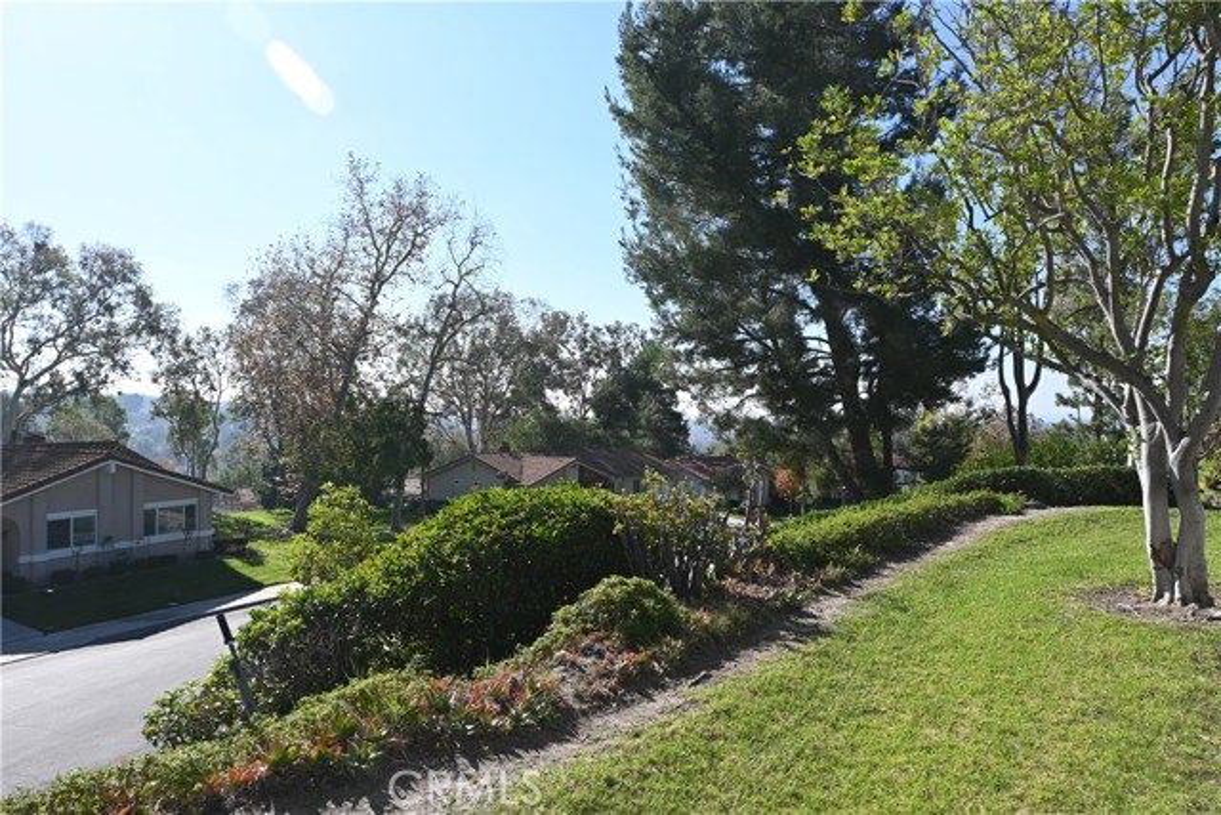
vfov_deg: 51.8
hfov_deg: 72.0
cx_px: 610
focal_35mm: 25
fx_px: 840
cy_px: 408
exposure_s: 1/200
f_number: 8
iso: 100
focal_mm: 16.5
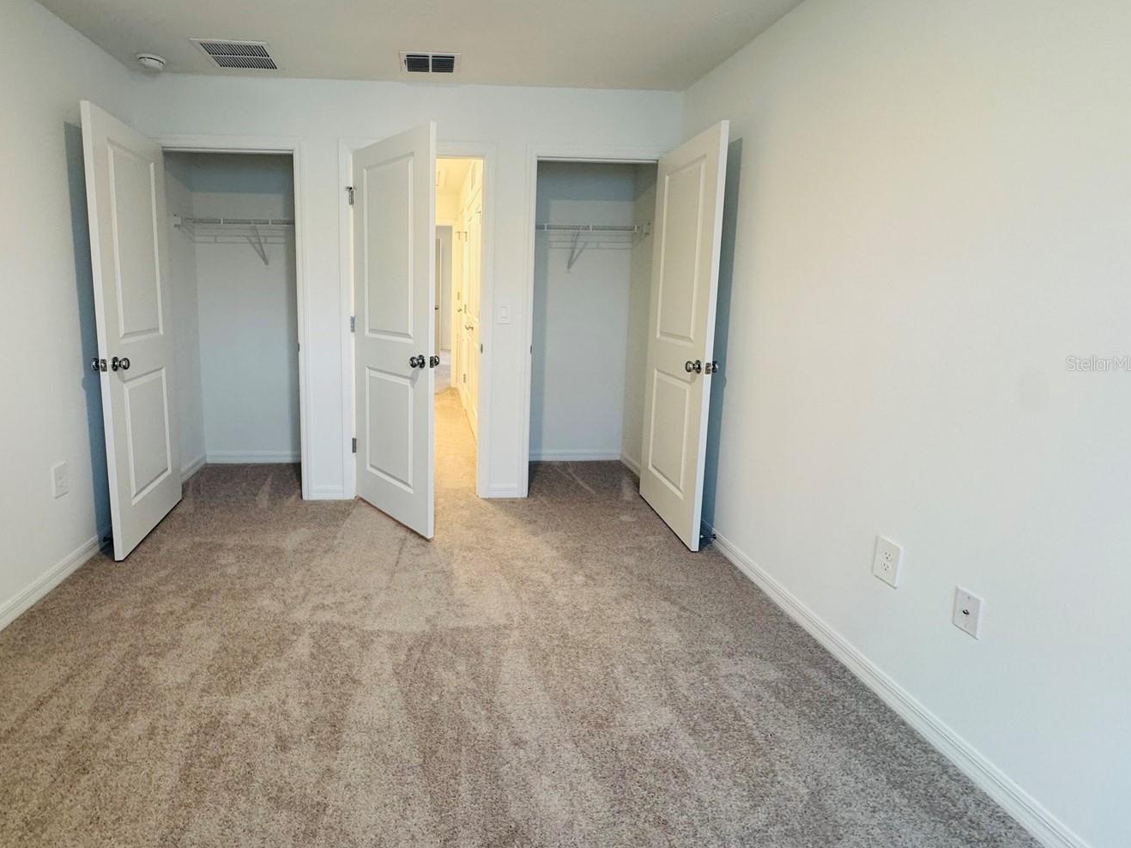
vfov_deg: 74.3
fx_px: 555
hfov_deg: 90.0
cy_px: 363
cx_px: 461
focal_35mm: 17
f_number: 2.2
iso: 200
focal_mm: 2.22
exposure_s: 1/60
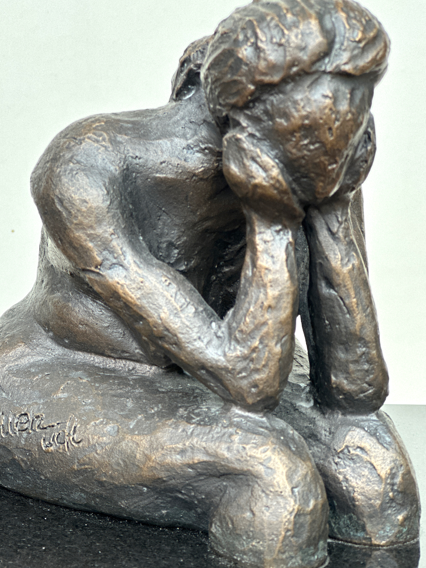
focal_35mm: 89
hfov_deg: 16.6
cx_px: 185
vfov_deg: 22.0
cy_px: 299
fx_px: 1461
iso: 64
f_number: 2.8
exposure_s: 1/121
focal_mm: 9
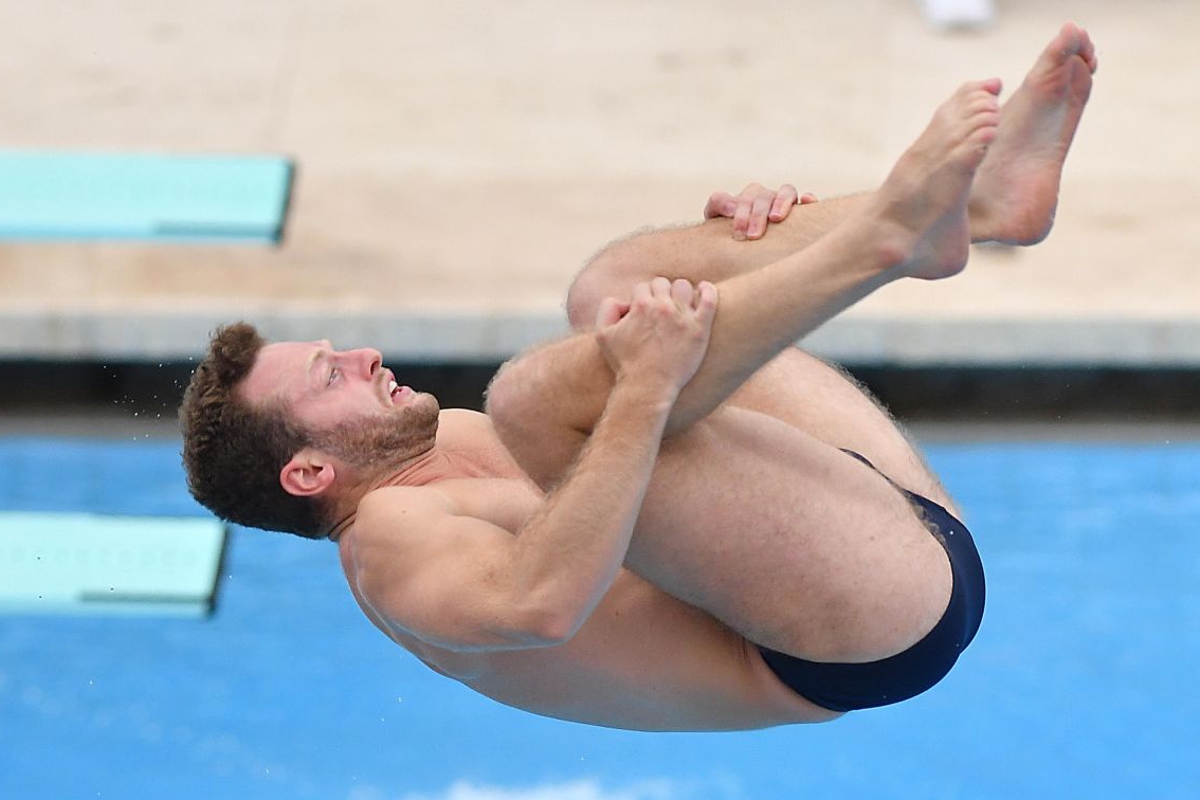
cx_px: 589
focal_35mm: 476
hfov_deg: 4.3
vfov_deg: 2.9
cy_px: 388
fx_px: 15865
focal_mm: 300
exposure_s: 1/4000
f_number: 4
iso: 1000
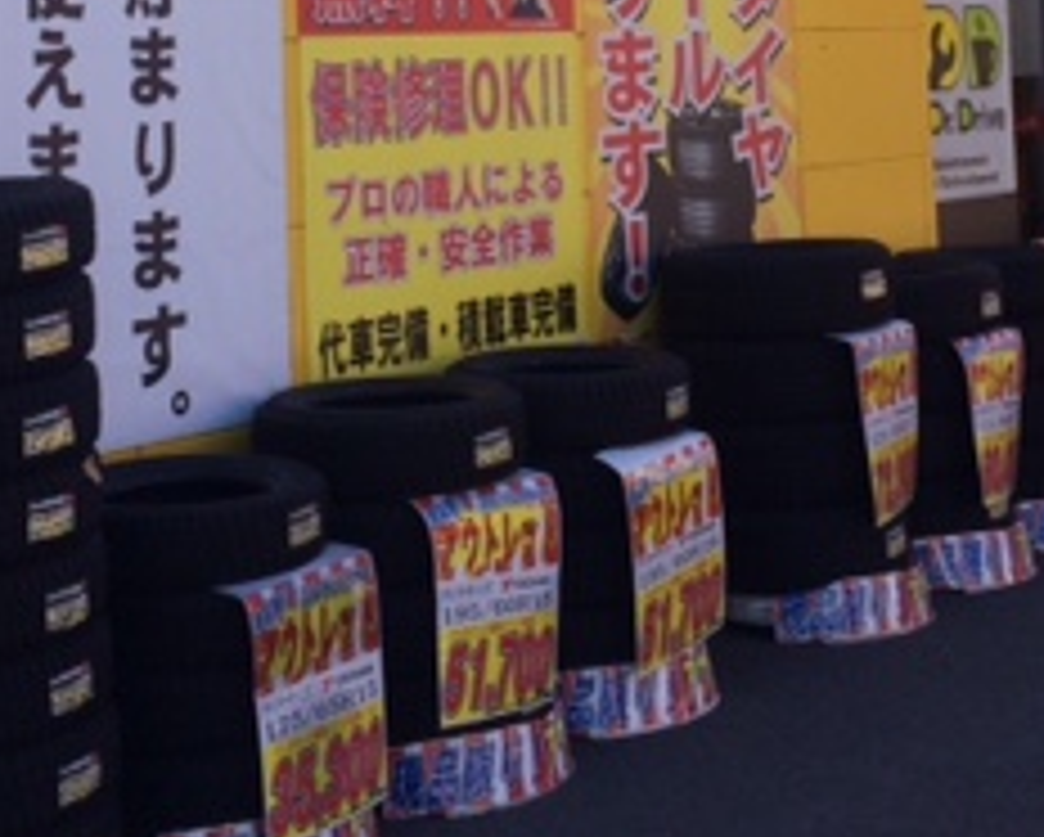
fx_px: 2412
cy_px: -171
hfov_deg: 24.4
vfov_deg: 18.6
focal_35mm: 78
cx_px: 522
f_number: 2.2
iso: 32
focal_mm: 4.15
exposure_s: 1/1080
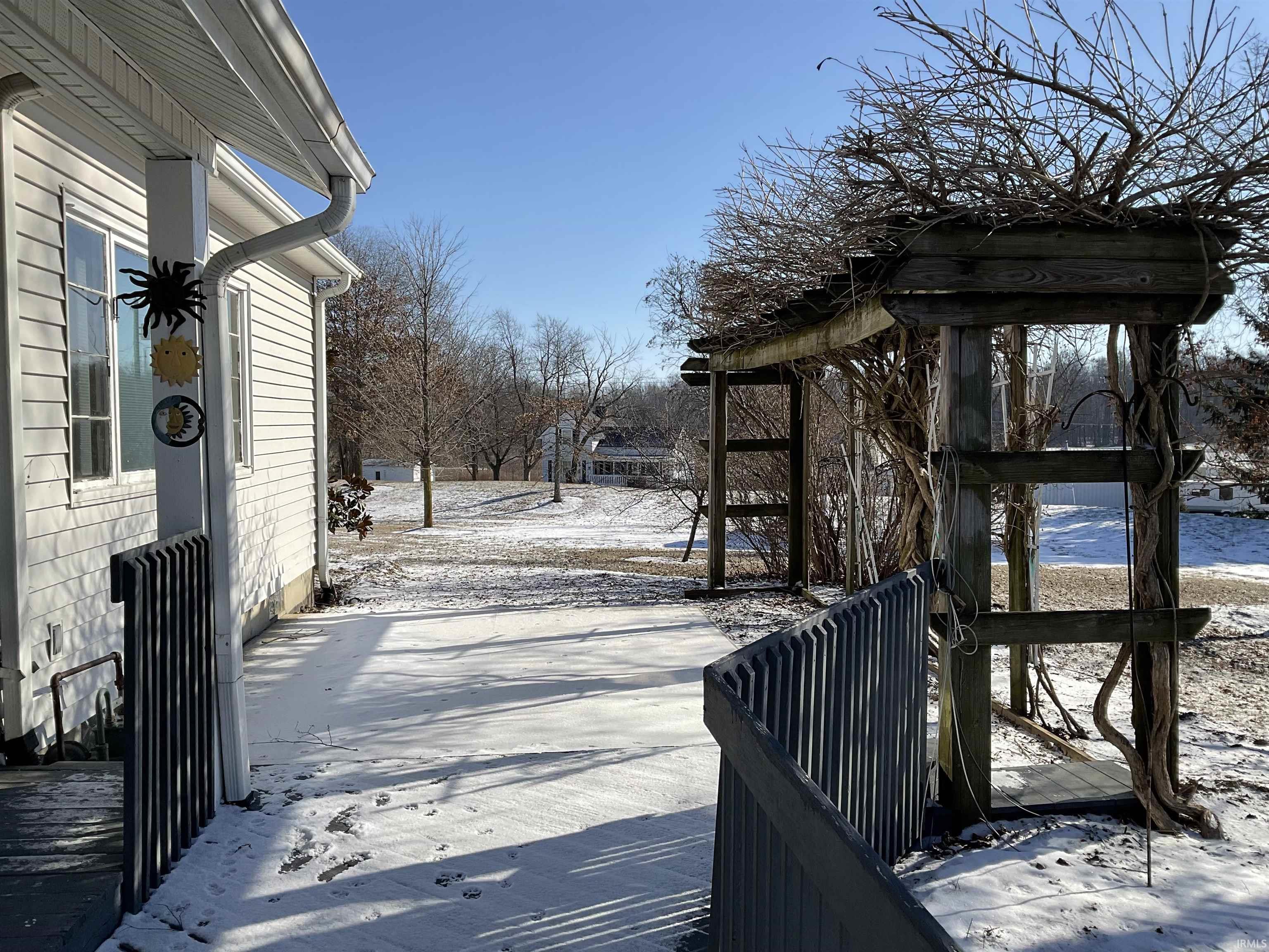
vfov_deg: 48.2
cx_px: 634
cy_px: 476
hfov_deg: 61.7
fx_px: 1063
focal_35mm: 29
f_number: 1.8
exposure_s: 1/2959
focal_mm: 3
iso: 16
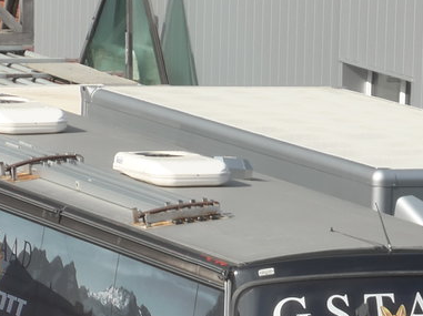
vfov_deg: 2.1
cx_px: 315
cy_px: 353
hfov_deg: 2.8
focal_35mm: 700
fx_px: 8546
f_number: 8
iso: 160
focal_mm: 42.8
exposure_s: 1/200
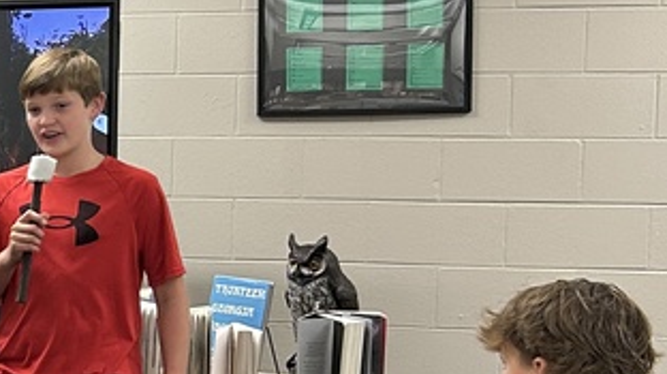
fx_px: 1644
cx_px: -276
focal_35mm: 93
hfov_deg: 20.3
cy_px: 229
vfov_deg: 13.0
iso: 200
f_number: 1.5
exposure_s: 1/60
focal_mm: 5.7
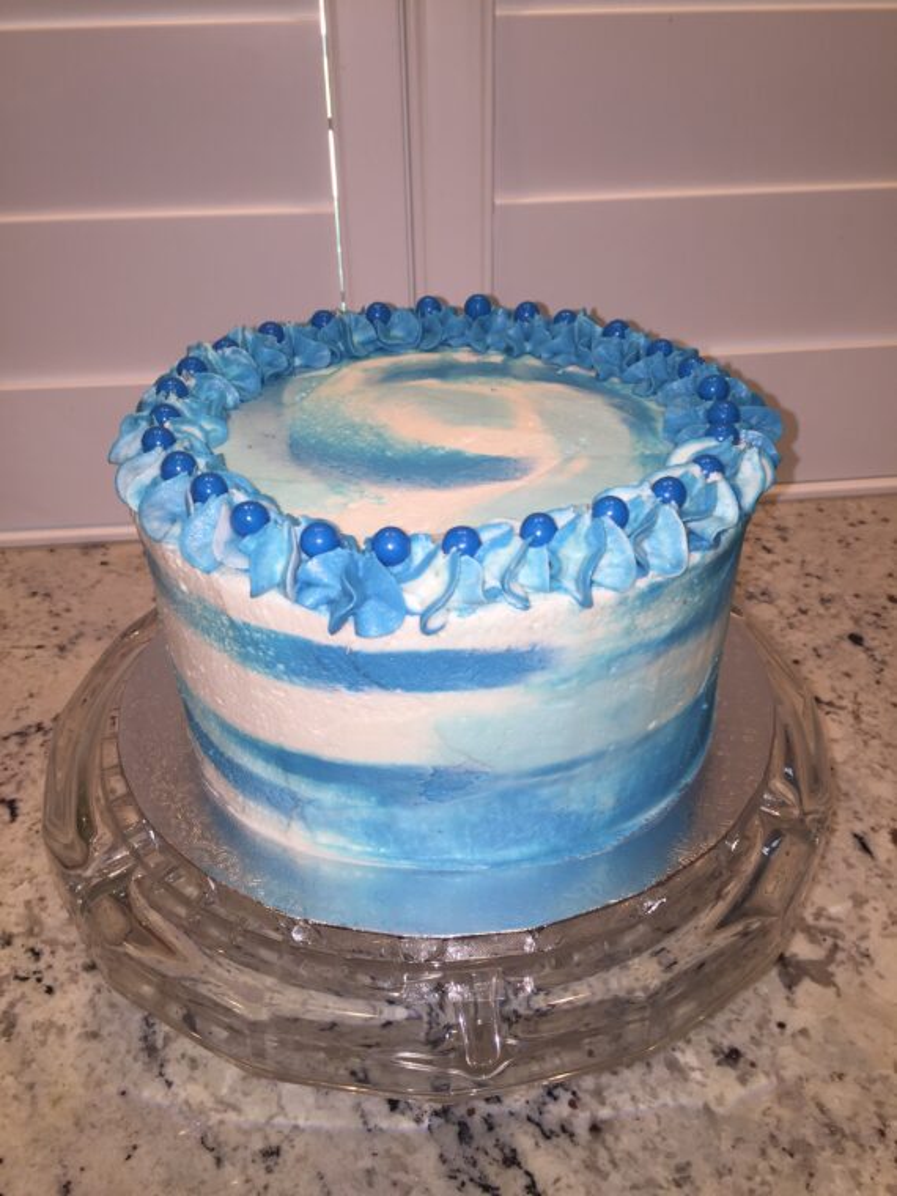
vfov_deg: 61.7
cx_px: 448
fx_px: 1002
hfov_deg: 48.2
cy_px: 598
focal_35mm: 29
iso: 32
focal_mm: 4.15
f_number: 2.2
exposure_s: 1/57
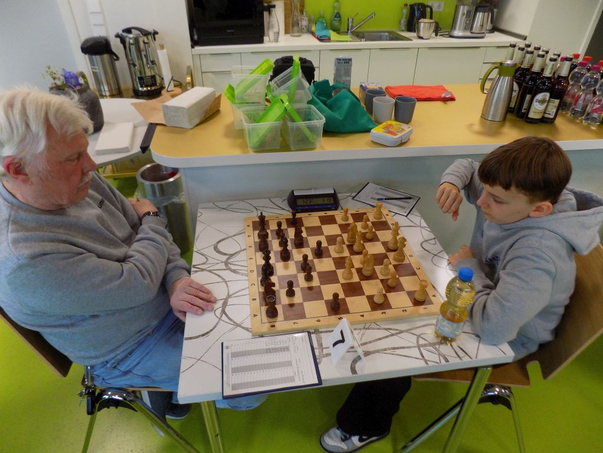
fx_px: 401
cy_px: 226
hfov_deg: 73.9
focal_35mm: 23
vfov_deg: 58.9
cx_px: 302
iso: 160
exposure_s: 1/30
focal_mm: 4
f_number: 3.1
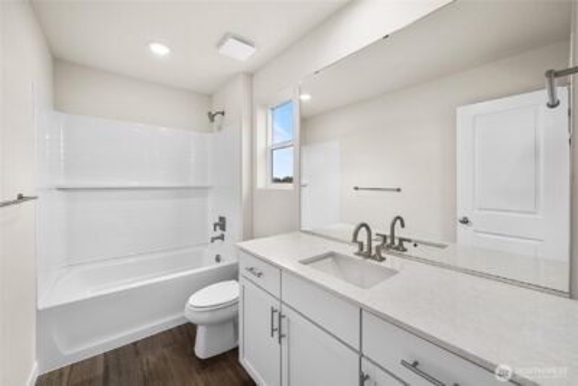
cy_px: 193
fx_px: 209
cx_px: 289
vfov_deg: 85.5
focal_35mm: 13
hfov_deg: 108.3
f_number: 7.1
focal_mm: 13
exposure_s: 1/30
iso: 400
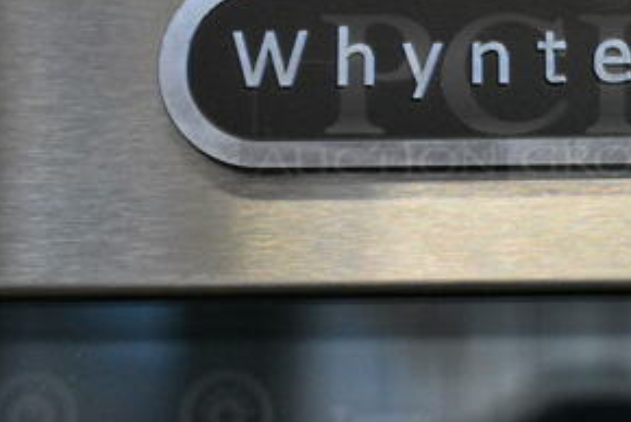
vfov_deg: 11.4
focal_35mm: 120
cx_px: 483
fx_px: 2105
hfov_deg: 16.9
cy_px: 70
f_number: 8
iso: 6400
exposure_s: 1/250
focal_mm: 38
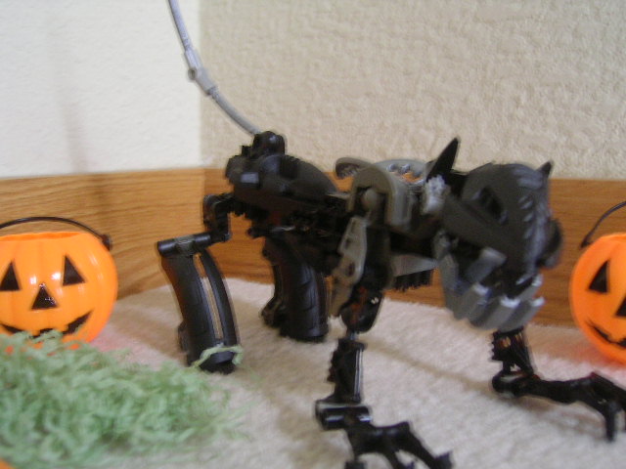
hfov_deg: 51.4
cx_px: 313
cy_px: 234
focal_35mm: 36
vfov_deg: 39.7
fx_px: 651
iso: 100
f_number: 2.8
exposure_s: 1/8.2
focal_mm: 5.6
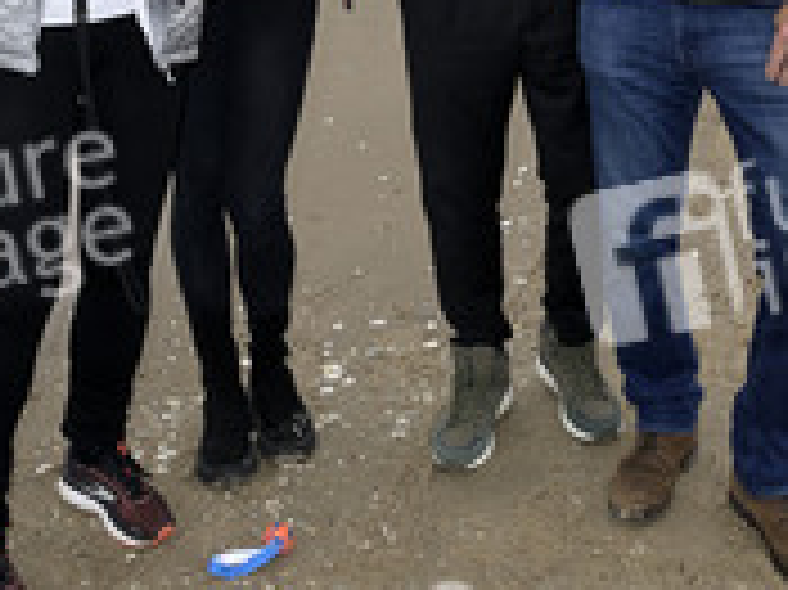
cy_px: 14
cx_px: 392
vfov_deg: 20.9
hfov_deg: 28.6
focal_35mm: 68
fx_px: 1547
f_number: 9
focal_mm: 31
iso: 640
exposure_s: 1/250
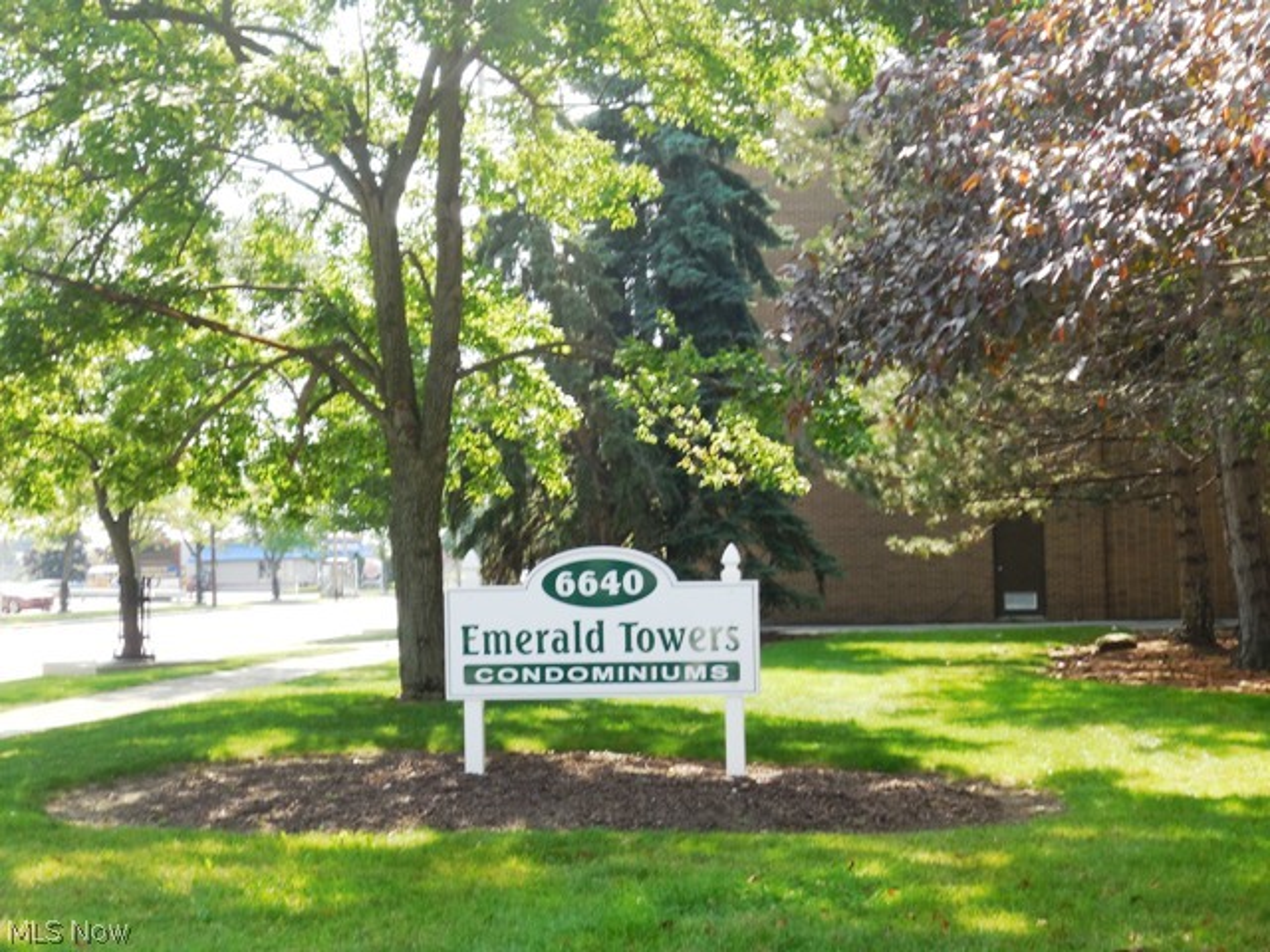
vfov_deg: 26.1
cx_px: 635
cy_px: 476
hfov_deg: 34.3
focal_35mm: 56
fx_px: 2055
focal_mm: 10
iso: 125
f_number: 5.2
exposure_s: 1/125
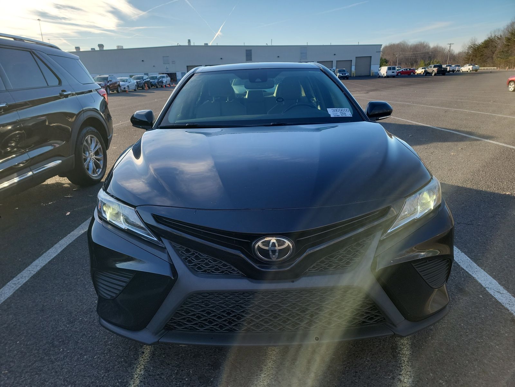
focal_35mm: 24
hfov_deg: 71.6
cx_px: 258
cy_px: 194
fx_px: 357
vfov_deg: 56.8
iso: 50
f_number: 1.8
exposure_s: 1/189
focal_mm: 6.7
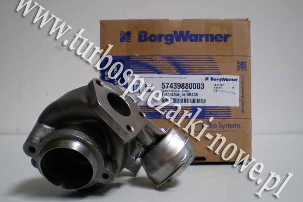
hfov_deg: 48.4
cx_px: 153
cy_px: 94
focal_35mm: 40
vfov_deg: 33.4
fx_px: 337
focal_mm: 6.3
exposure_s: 1/30
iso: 250
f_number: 3.1
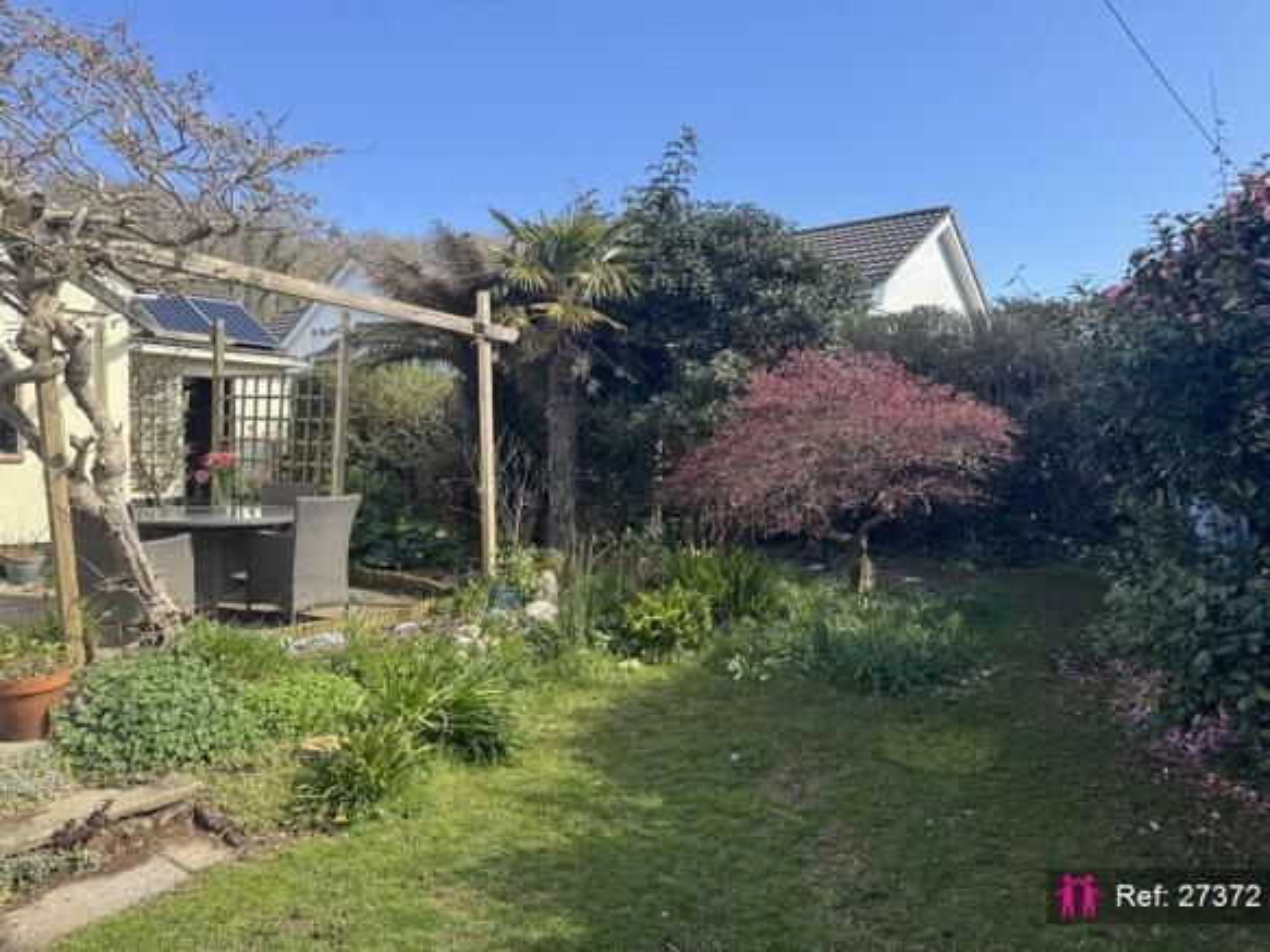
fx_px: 880
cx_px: 635
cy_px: 476
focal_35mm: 24
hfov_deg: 71.6
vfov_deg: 56.8
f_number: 1.78
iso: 80
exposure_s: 1/1721
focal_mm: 6.76
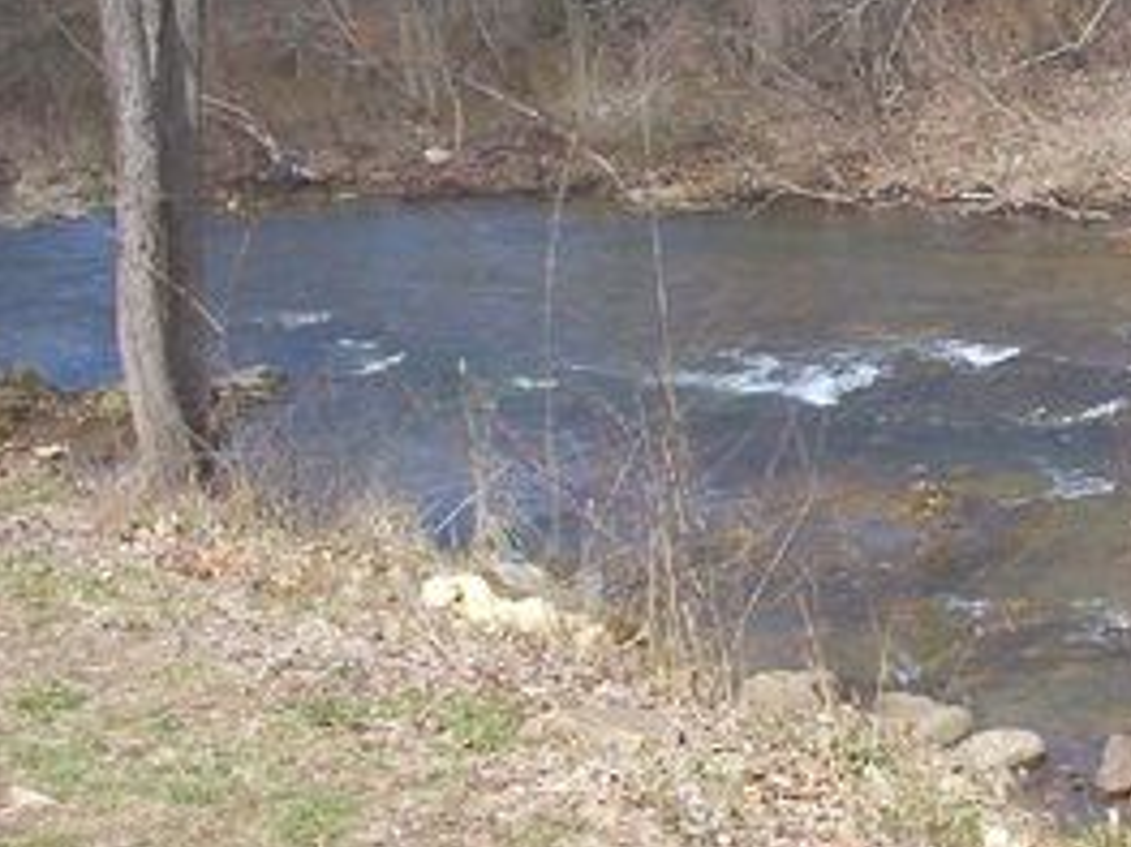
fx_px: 2580
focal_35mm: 79
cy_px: 286
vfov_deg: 18.6
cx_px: 993
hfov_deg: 24.1
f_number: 4.5
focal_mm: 6
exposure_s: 1/413
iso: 100
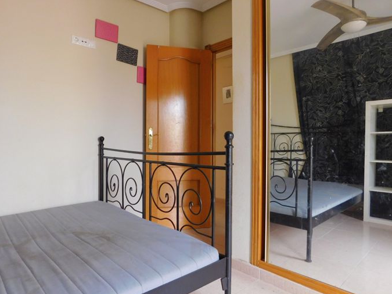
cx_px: 204
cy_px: 143
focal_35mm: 24
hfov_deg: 71.6
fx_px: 272
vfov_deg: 56.8
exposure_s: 1/30
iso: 200
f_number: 3
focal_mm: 4
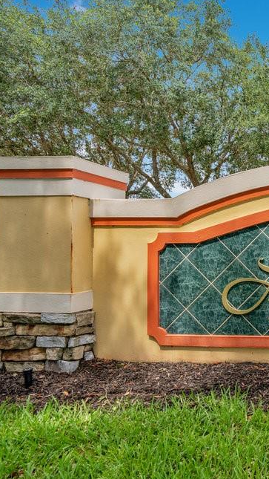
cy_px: 243
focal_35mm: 26
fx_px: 330
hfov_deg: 32.7
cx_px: 352
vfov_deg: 71.9
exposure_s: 1/100
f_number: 7.1
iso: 100
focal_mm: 16
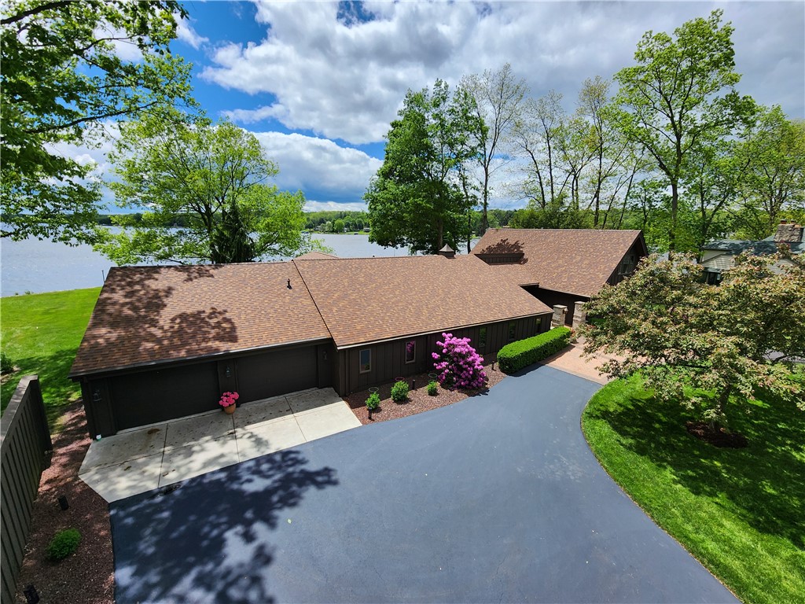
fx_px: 302
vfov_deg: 89.9
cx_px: 402
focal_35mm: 13
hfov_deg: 106.2
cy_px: 302
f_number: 2.2
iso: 50
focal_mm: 2.2
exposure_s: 1/2463
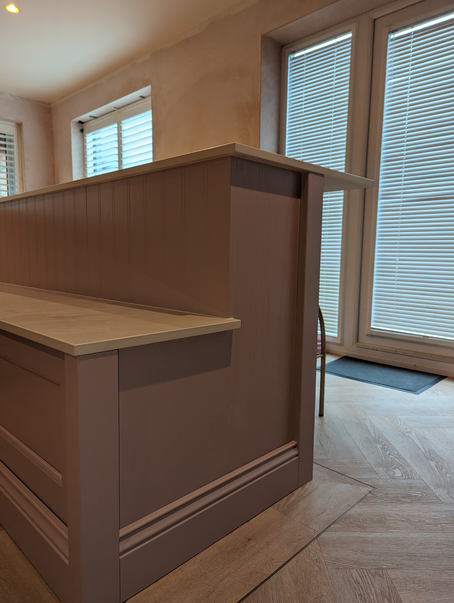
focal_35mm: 24
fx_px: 419
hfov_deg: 56.9
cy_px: 302
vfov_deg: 71.5
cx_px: 227
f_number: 1.85
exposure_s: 1/229
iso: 299
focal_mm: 6.81
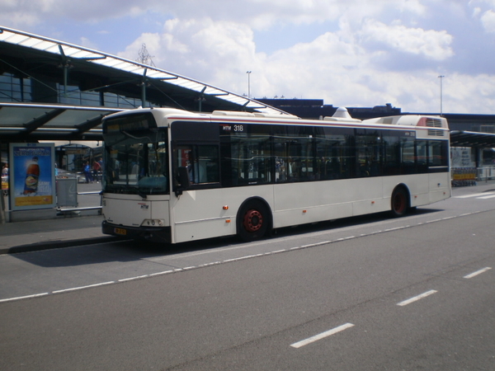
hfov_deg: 51.4
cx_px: 248
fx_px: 515
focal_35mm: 36
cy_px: 186
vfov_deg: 39.7
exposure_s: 1/1600
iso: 100
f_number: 4.6
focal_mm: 6.3
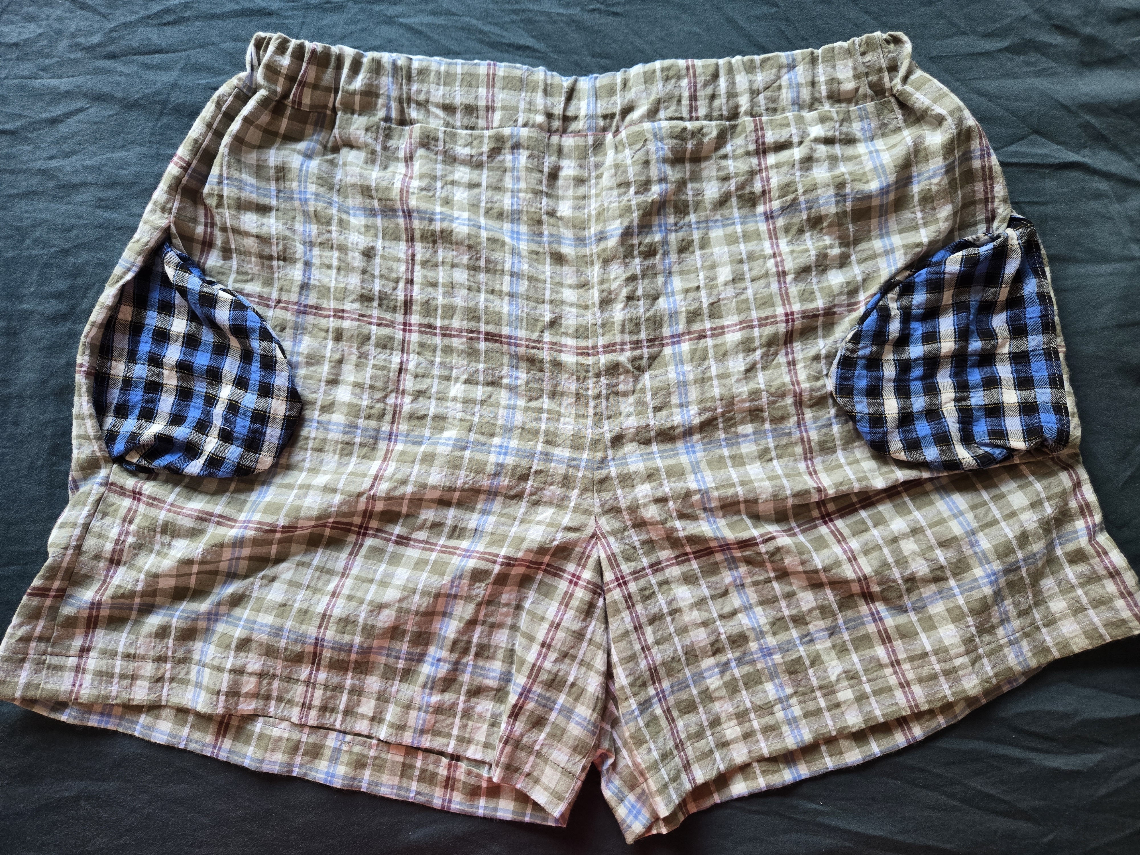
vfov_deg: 58.9
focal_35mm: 23
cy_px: 428
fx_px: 757
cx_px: 570
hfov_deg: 73.9
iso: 160
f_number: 1.8
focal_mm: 5.4
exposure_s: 1/180
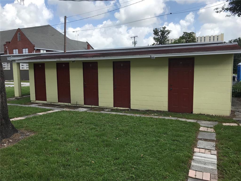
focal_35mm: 28
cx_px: 120
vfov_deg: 49.7
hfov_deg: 63.4
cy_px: 90
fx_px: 195
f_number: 1.8
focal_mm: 3.99
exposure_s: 1/1842
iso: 20
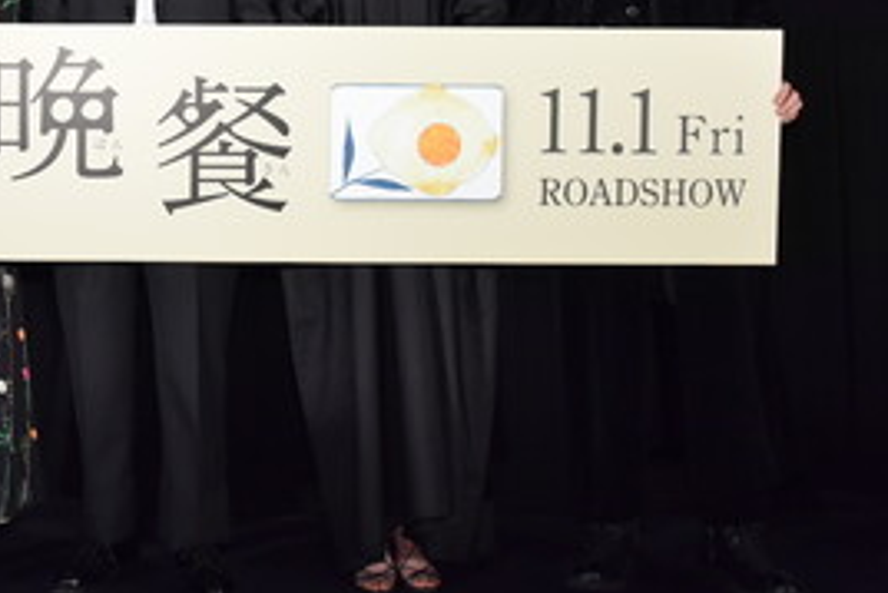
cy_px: 116
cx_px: 129
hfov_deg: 24.2
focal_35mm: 82
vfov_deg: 16.5
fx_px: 2024
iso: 3200
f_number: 7.1
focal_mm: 44
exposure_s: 1/160
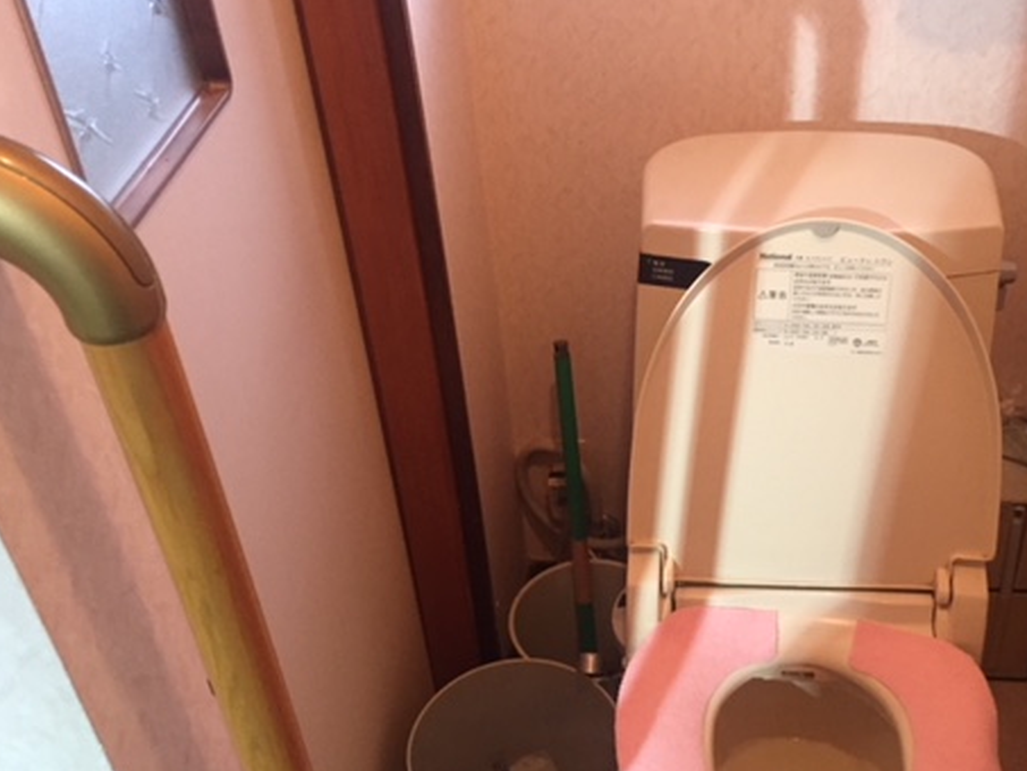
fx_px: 1217
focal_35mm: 41
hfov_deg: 45.6
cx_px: 603
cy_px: 417
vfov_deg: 35.1
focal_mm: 4.15
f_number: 2.2
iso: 200
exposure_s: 1/30
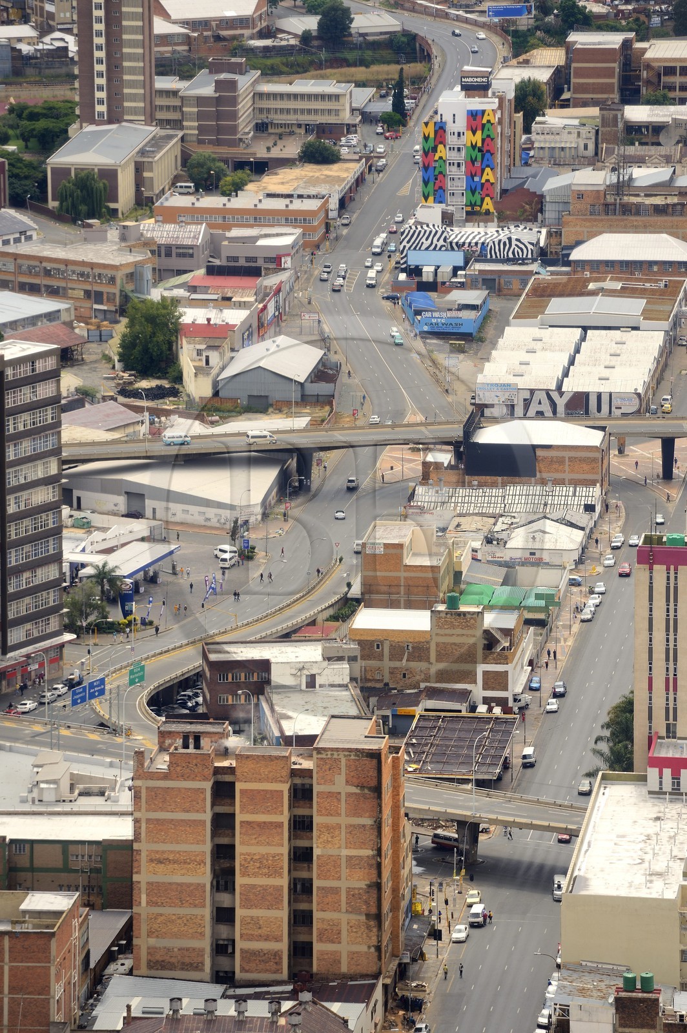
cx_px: 344
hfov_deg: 6.9
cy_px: 516
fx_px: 5734
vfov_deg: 10.3
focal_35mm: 200
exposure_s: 1/400
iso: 100
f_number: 5.6
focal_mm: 200
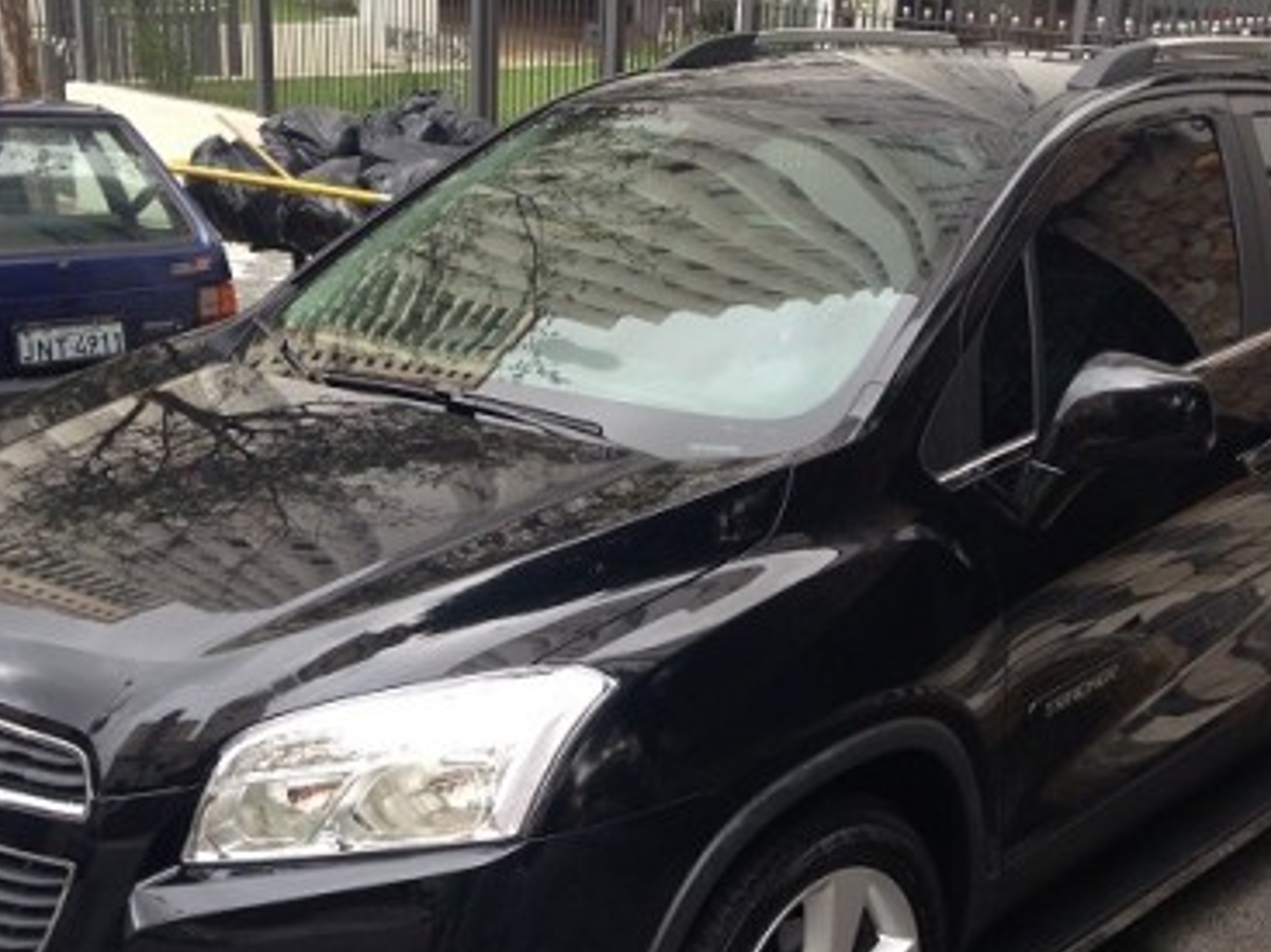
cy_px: 634
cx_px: 679
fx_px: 1982
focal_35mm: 54
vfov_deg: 26.9
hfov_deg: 35.5
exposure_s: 1/120
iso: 80
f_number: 2.4
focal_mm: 4.12
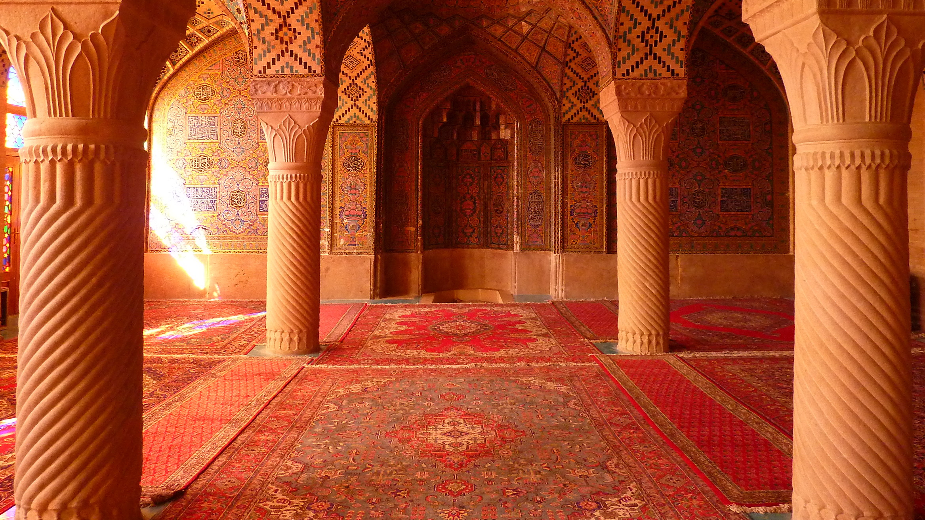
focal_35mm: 28
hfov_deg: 67.9
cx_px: 469
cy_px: 179
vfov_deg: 41.0
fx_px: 687
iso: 400
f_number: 3.3
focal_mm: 4.1
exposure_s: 1/13
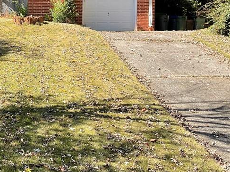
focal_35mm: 61
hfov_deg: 30.2
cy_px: 52
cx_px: 20
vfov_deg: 23.9
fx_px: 405
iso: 16
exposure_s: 1/551
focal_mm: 3
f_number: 1.8
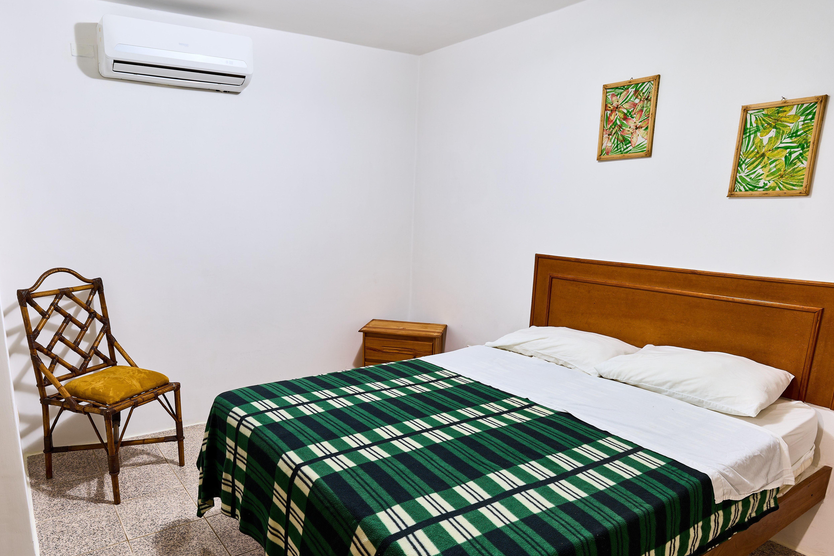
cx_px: 338
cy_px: 332
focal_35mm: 24
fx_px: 556
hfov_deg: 73.0
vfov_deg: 52.8
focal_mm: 20
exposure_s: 3.2
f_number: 11
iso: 100
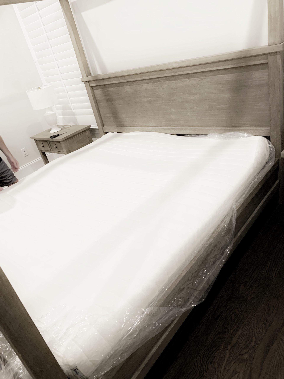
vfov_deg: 67.3
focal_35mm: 26
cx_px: 142
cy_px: 190
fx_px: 284
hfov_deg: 53.1
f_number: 1.8
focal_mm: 4.25
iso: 250
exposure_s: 1/60
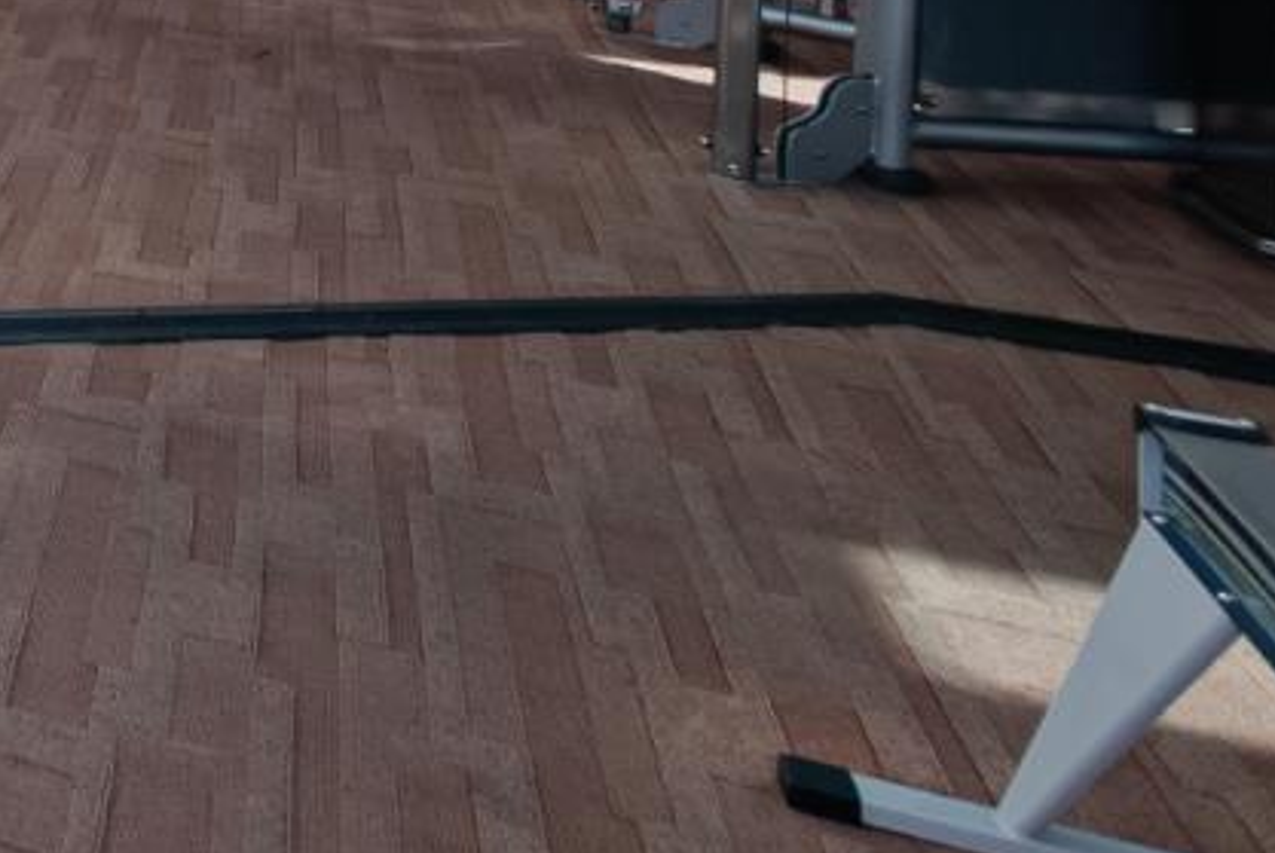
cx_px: -966
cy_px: -489
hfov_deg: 22.7
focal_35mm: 54
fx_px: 1914
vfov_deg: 20.7
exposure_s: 1/200
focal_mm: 10
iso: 400
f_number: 5.6
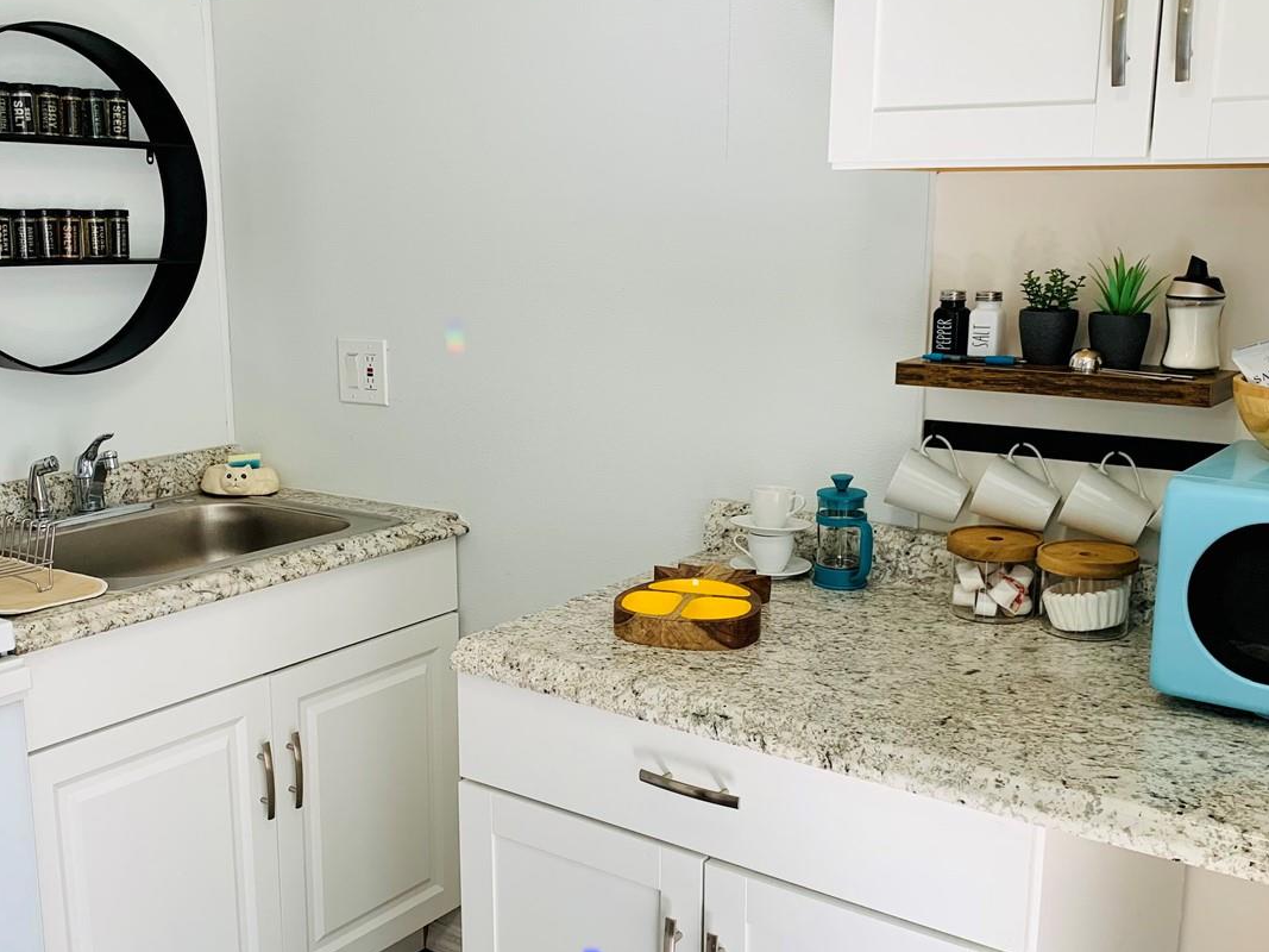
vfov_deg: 36.7
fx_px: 1430
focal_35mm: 39
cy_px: 545
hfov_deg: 47.8
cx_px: 586
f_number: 1.8
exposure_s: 1/120
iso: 50
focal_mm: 4.25
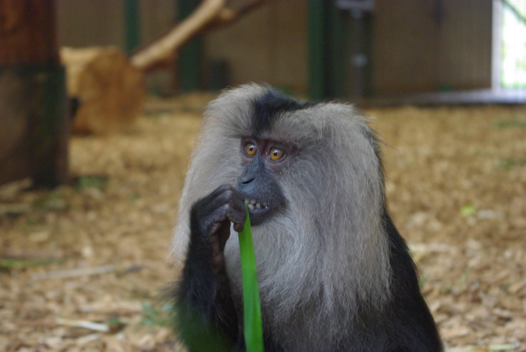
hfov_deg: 24.7
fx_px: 1200
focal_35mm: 82
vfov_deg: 16.7
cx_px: 263
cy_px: 176
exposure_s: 1/15
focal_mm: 55
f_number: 5.6
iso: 800
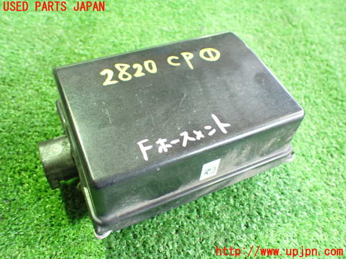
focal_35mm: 30
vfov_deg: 46.8
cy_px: 130
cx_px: 173
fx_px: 300
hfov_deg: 60.0
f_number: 2.3
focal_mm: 5.4
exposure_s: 1/30
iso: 1000
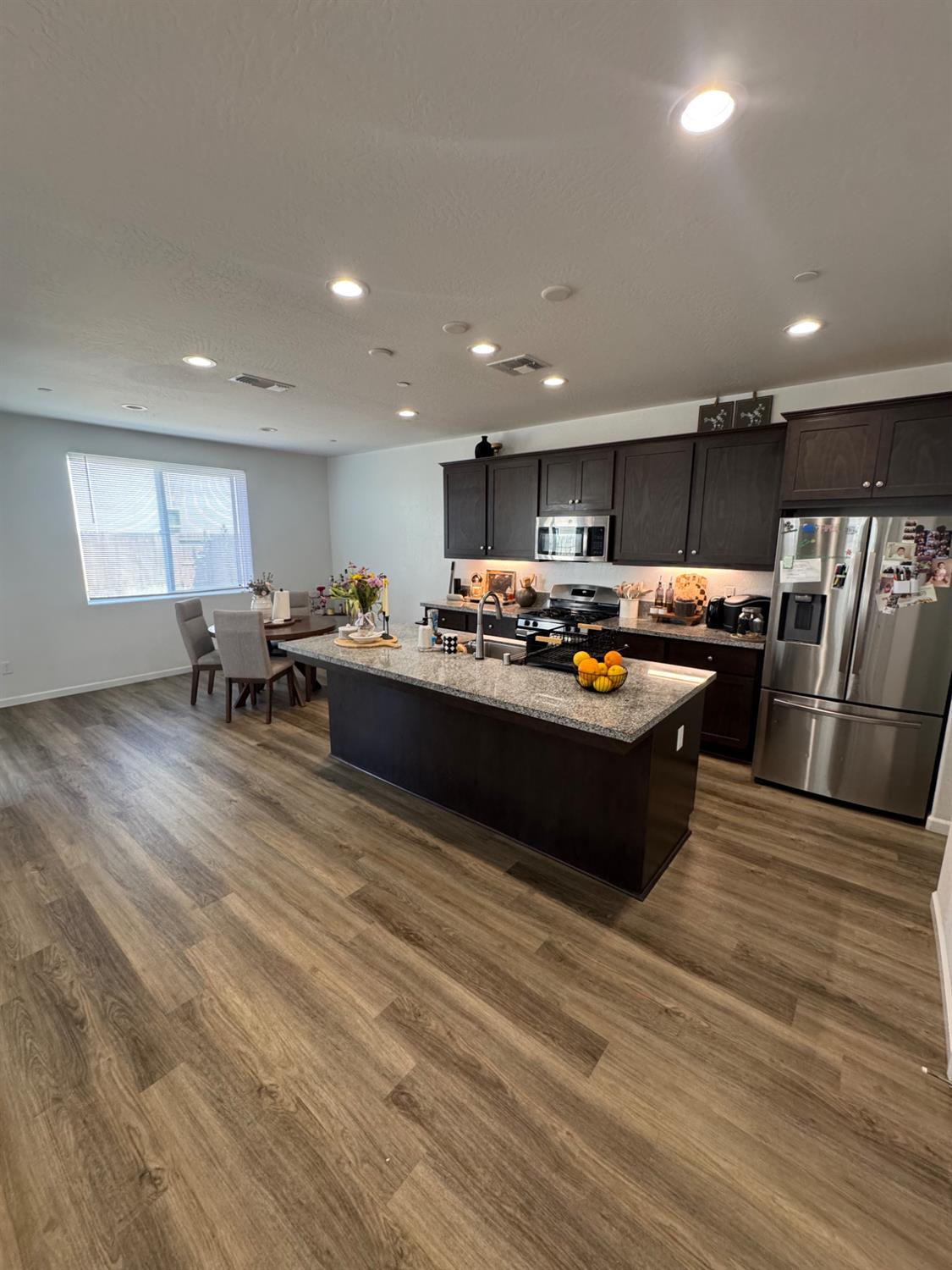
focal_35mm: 14
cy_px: 635
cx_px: 476
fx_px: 513
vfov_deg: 102.1
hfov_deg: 85.7
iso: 320
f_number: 2.2
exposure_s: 1/120
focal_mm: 2.22
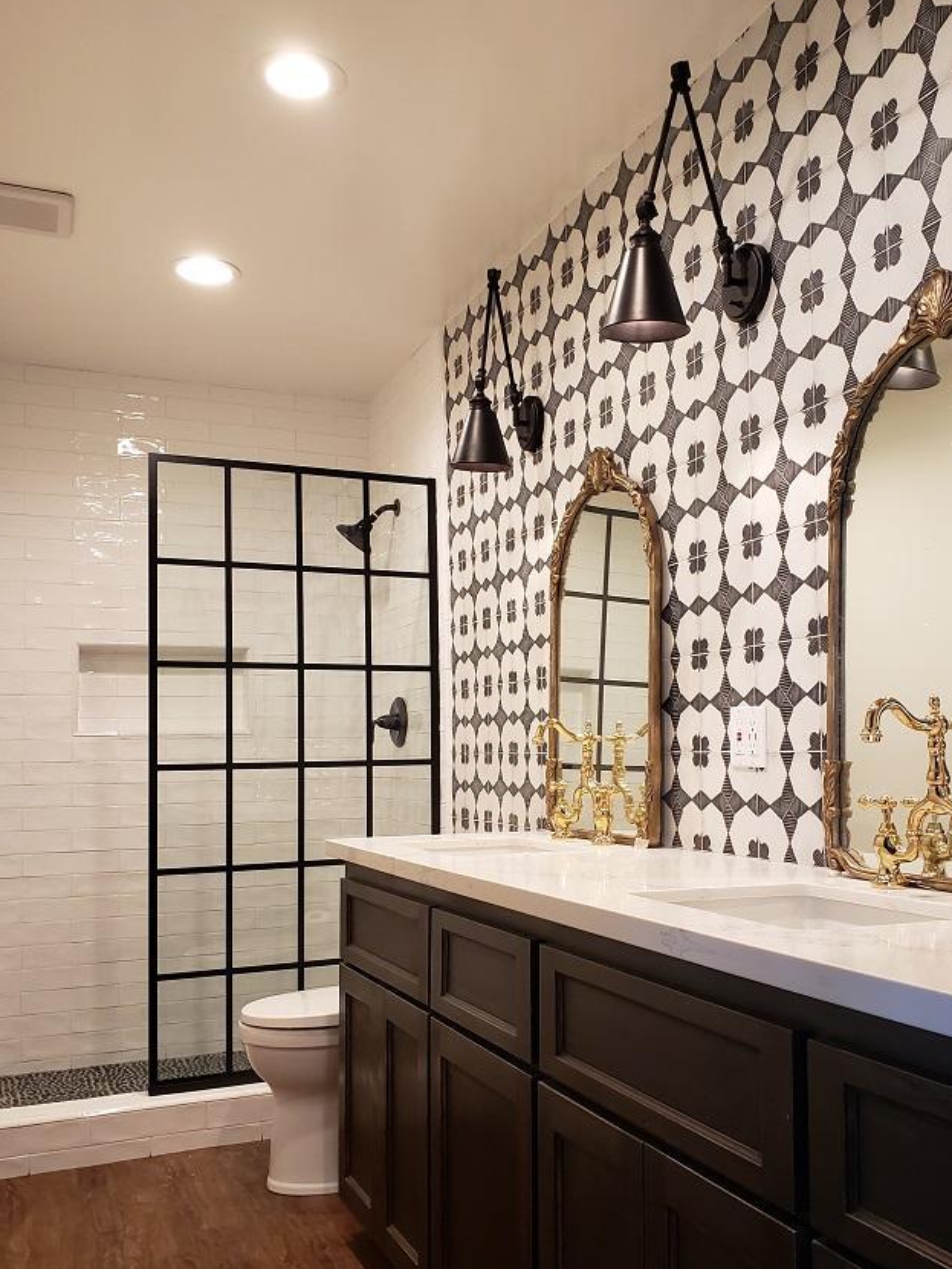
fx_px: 1173
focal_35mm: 32
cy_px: 709
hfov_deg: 44.0
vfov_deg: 56.7
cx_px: 557
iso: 320
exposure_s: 1/60
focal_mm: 4.3
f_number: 2.4
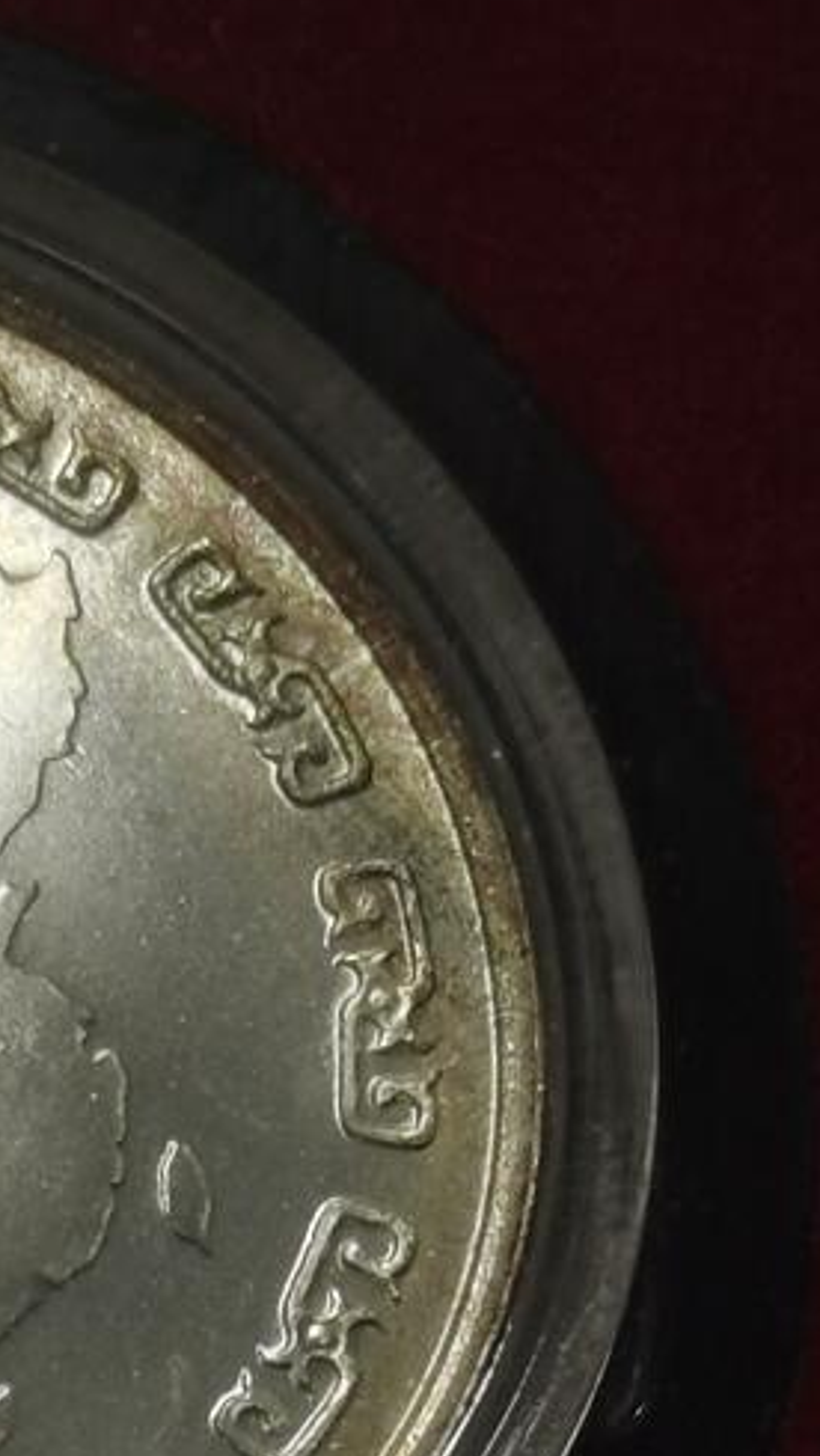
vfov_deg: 10.1
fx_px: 8186
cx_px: -357
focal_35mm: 212
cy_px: 1296
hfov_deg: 5.7
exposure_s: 1/203
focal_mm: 5.58
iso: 50
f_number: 1.8
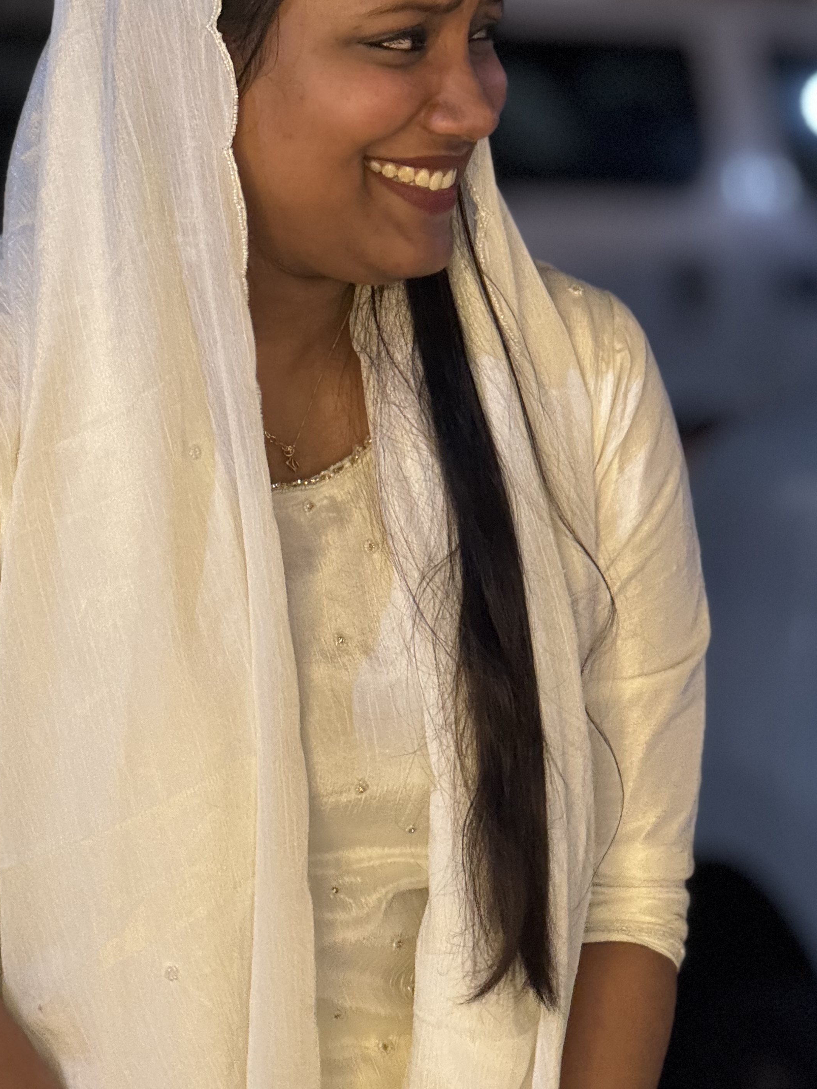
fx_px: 5412
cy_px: 396
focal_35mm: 172
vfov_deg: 11.5
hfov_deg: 8.6
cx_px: 271
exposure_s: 1/33
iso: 500
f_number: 2.8
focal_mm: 15.66
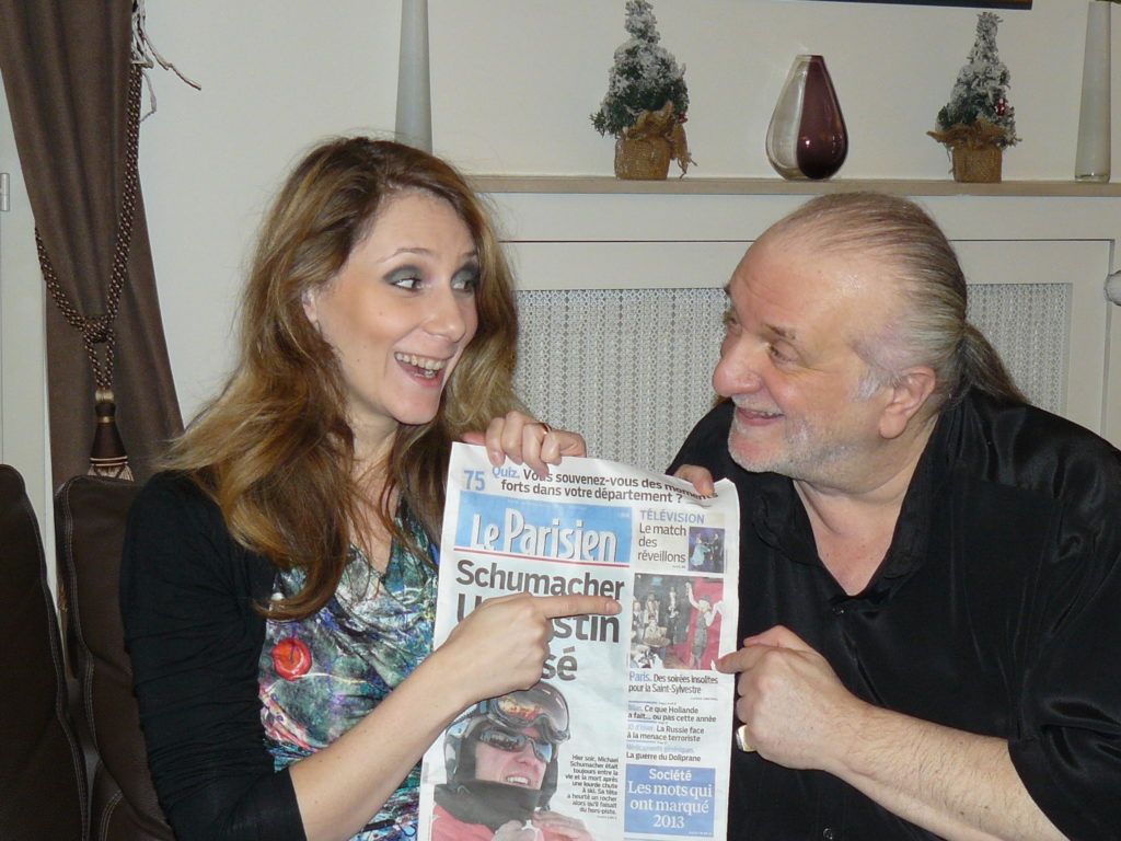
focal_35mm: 77
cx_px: 560
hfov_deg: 25.3
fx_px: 2494
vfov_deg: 19.1
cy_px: 420
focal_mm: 8.6
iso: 125
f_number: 2.8
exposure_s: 1/30
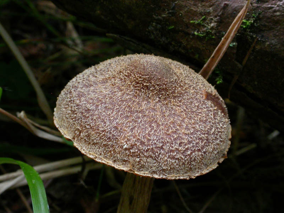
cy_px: 106
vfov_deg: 9.6
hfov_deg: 12.8
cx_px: 142
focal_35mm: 154
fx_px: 1263
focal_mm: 32
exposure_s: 1/15
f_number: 10.3
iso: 200
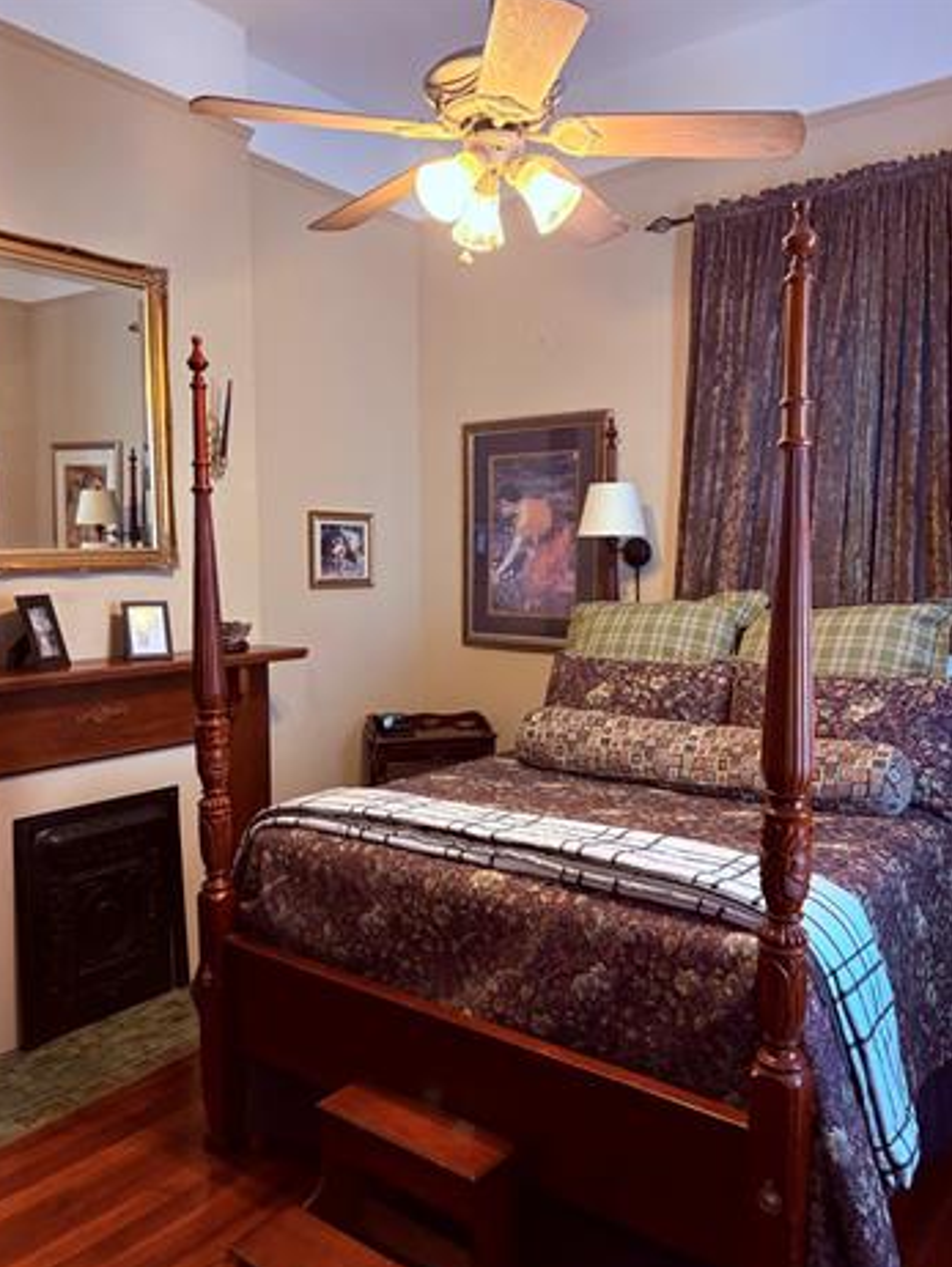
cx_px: 464
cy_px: 650
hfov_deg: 51.4
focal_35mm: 27
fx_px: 989
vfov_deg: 65.3
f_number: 1.6
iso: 400
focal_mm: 5.96
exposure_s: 1/60
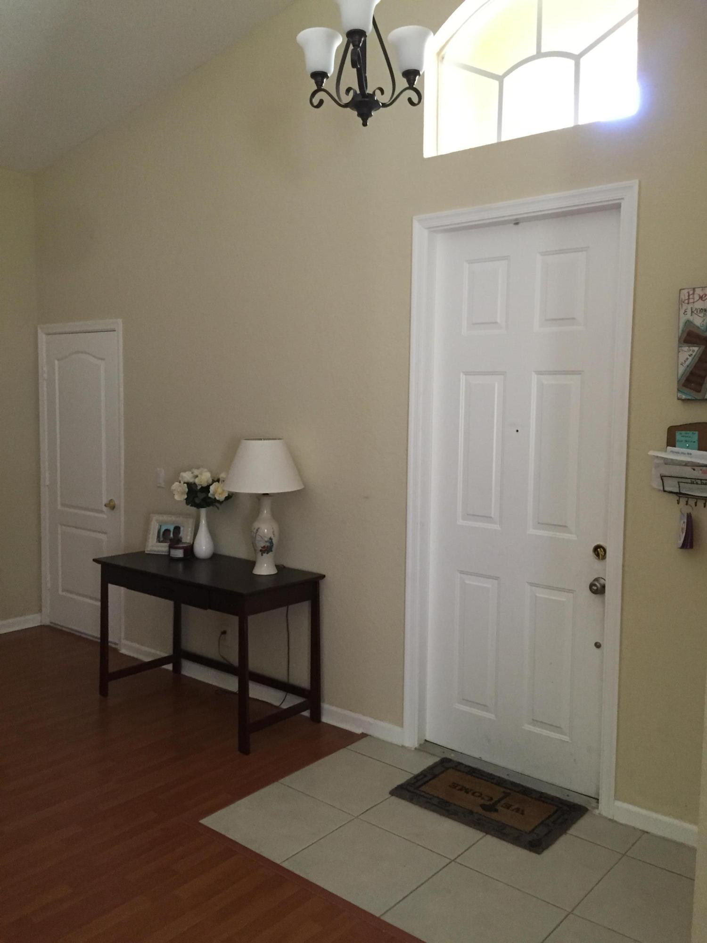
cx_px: 354
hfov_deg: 48.2
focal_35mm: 29
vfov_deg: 61.7
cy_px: 472
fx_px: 790
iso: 250
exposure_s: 1/30
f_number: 2.2
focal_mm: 4.15
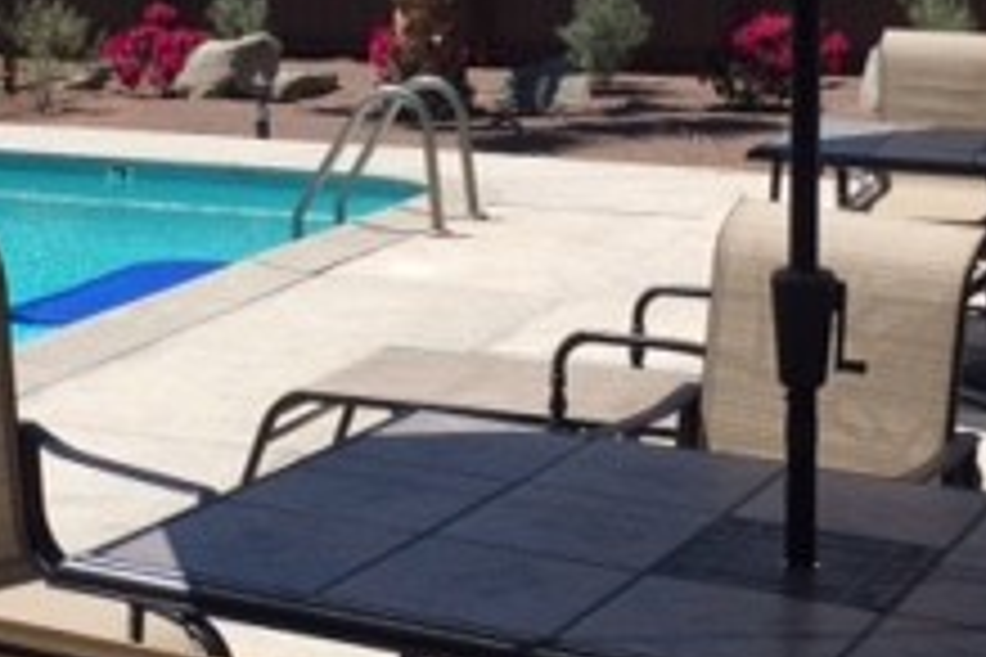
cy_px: 36
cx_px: 459
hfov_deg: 23.1
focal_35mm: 88
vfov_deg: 15.3
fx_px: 2410
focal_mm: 4.15
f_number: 2.2
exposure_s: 1/2564
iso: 32
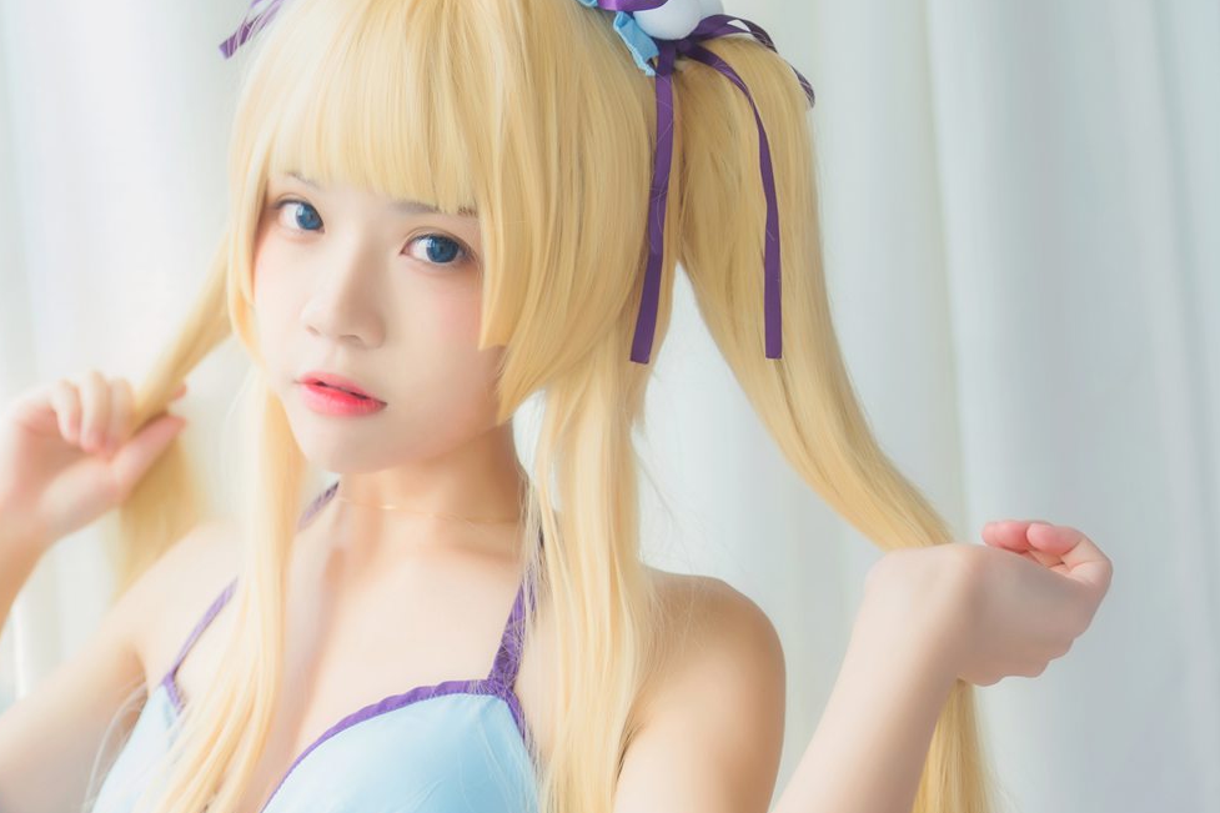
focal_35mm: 70
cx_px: 150
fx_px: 2372
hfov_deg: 27.9
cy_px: 582
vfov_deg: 19.3
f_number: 2.8
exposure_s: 1/160
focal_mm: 38
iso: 160
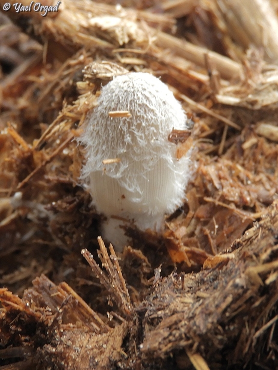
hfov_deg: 21.0
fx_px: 749
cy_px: 185
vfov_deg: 27.8
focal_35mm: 70
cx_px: 139
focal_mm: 12.5
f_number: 4.5
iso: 100
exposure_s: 1/50
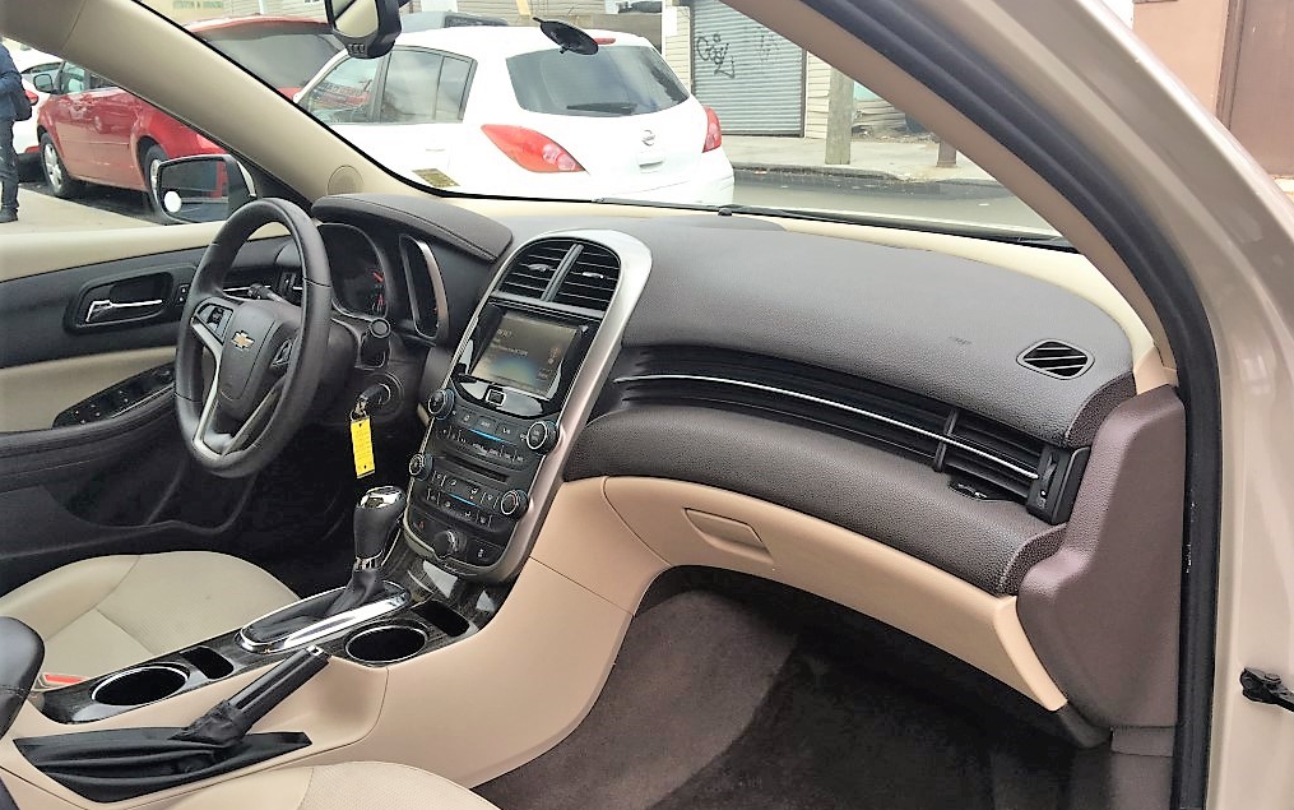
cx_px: 650
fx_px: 1094
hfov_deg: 61.2
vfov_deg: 40.6
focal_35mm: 31
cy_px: 450
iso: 32
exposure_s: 1/120
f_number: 2.2
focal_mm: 4.15
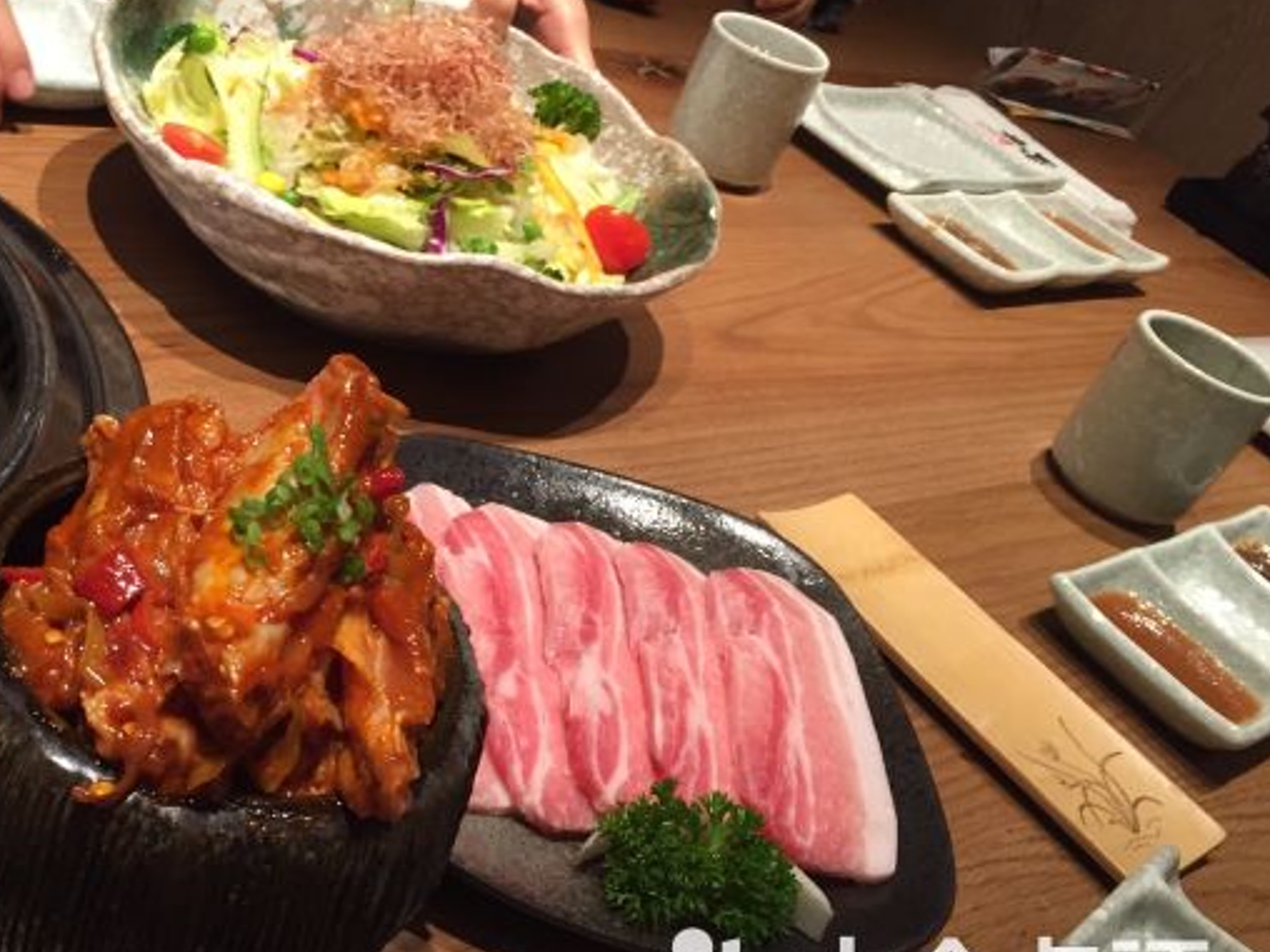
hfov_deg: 45.9
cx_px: 400
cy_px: 461
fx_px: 1468
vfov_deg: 36.0
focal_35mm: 40
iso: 50
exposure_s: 1/30
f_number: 2.2
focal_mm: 4.15
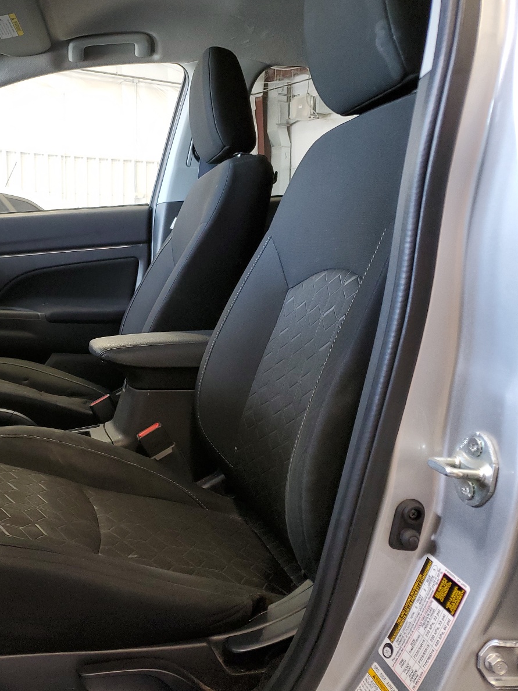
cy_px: 346
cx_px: 88
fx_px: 699
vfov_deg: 52.6
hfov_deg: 38.8
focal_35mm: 35
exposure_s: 1/60.2
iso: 103
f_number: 1.5
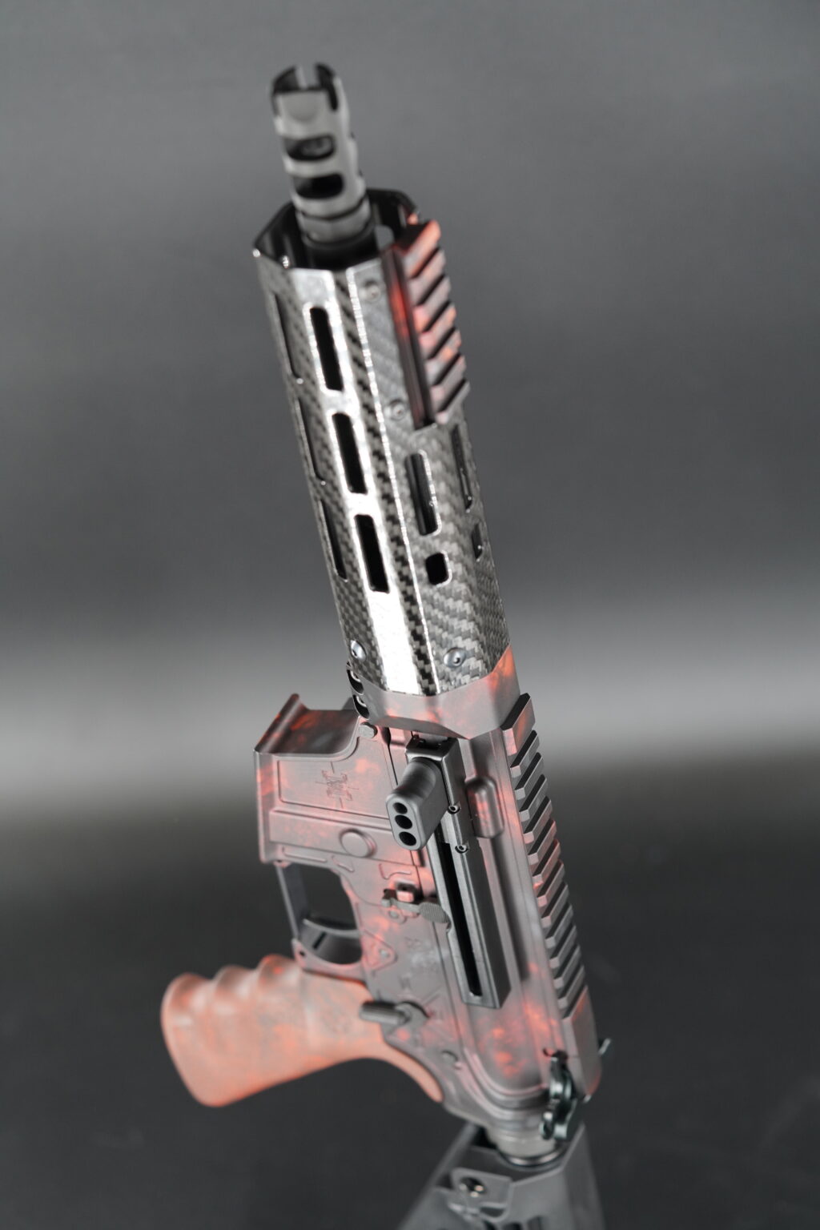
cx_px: 410
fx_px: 3075
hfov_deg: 15.2
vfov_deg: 22.6
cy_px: 615
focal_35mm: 90
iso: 1000
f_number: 4
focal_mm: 90
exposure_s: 1/160
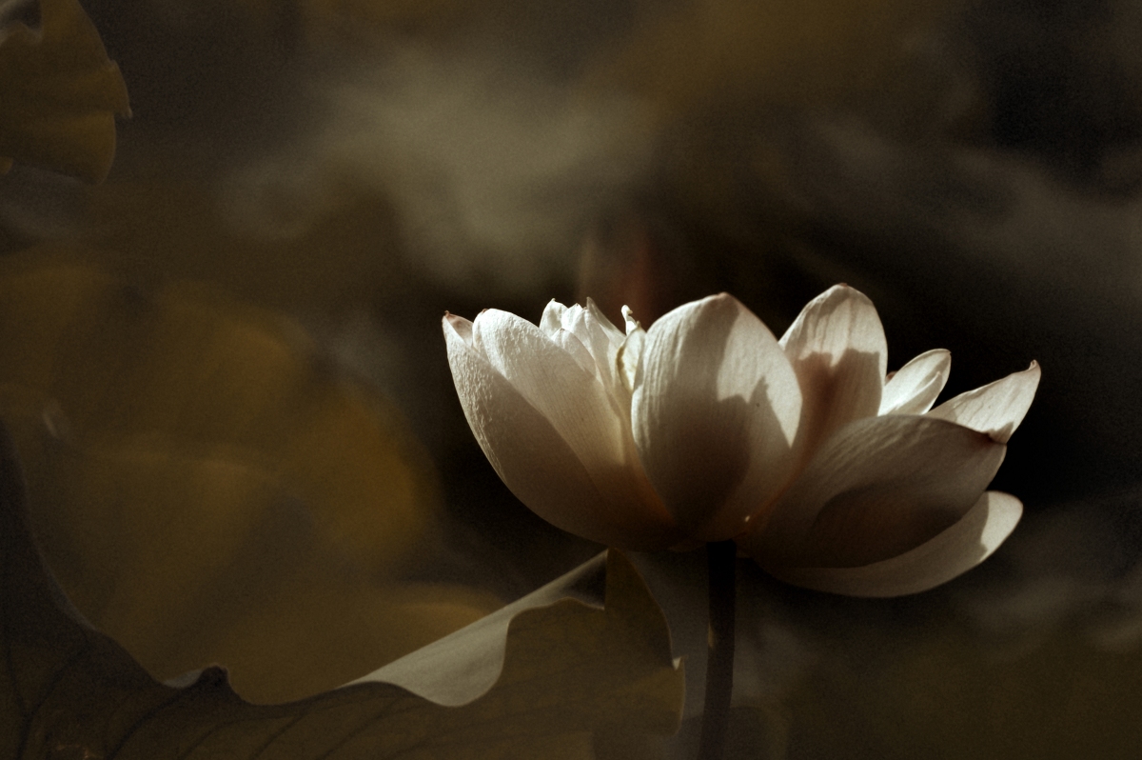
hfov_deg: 4.1
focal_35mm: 500
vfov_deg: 2.7
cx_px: 571
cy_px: 380
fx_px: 15848
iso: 100
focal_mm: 500
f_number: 8
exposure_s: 1/180
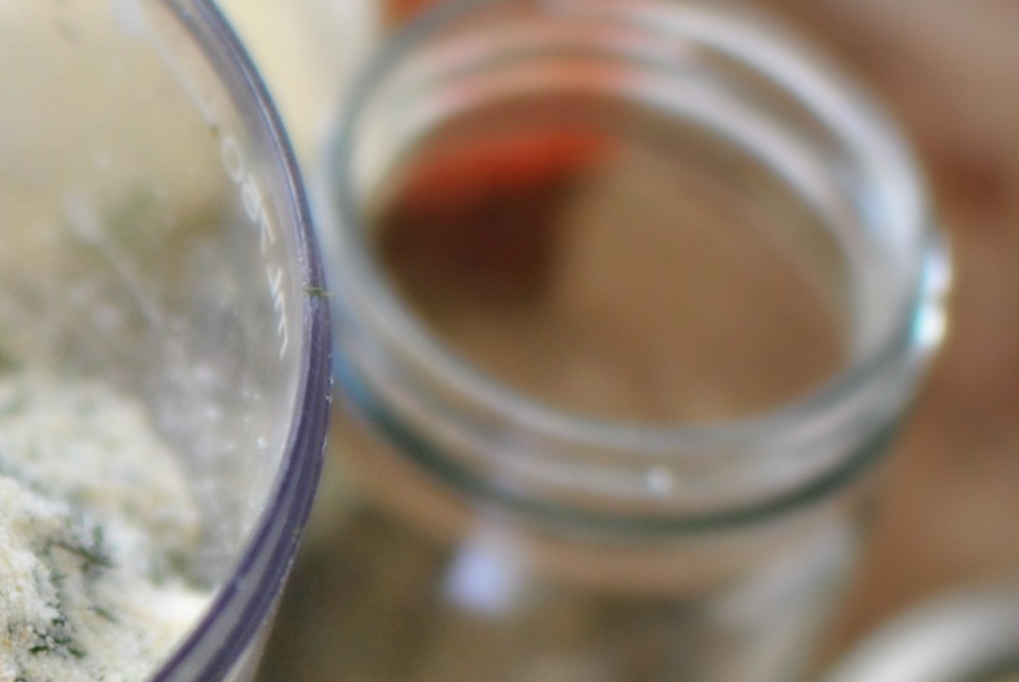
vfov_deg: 9.6
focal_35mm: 142
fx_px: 4033
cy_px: 675
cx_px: -170
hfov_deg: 14.0
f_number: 2.2
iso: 280
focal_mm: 35
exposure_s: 1/125
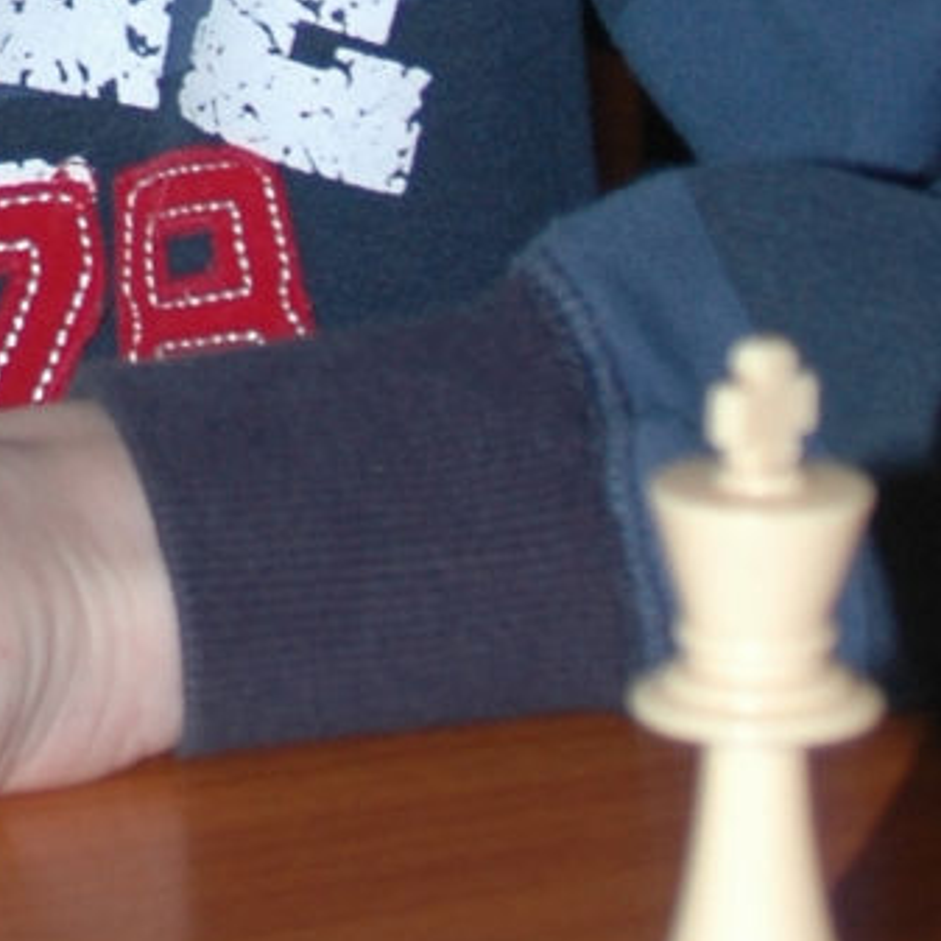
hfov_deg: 5.0
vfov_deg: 4.9
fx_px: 10721
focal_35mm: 349
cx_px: -620
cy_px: -860
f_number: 5.6
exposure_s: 1/60
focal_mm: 45
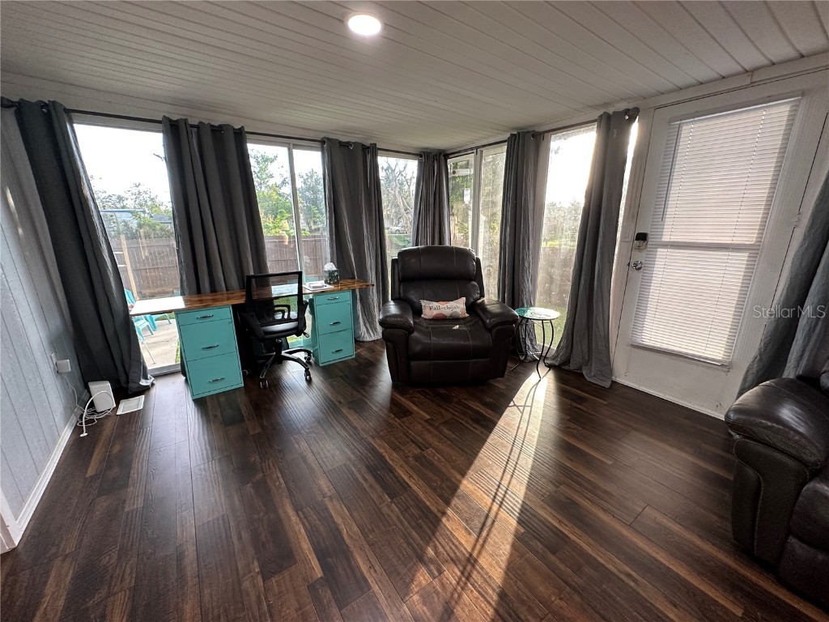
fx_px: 335
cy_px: 311
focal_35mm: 14
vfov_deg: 85.7
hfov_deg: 102.1
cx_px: 414
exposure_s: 1/120
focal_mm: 2.22
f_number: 2.2
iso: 250
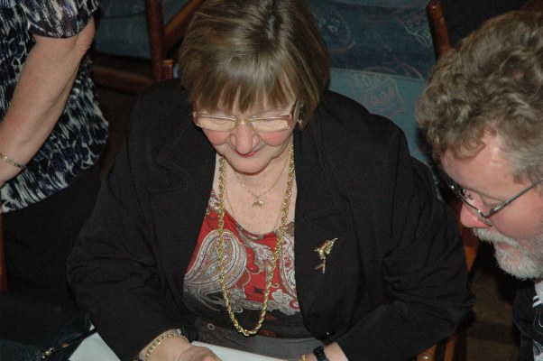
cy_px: 180
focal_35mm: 105
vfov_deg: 13.0
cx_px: 272
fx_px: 1582
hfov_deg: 19.5
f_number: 5
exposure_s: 1/60
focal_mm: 70
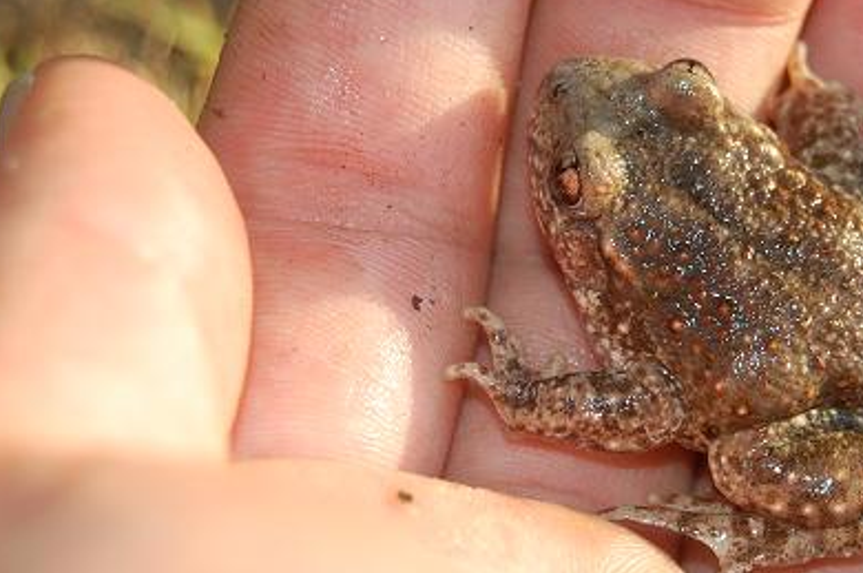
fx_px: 3806
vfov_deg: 8.6
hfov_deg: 12.9
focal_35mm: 159
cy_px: 243
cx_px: 664
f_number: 5.6
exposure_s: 1/400
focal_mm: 55
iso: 400
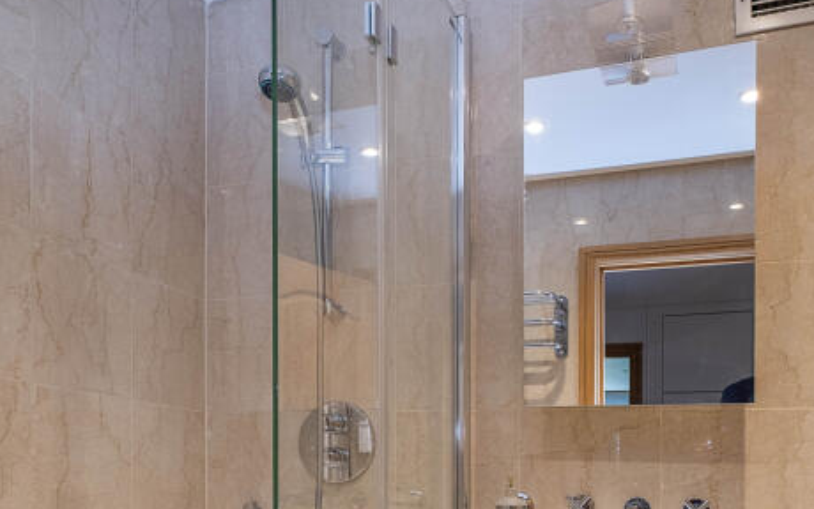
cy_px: 506
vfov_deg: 34.1
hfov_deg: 56.7
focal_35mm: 34
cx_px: 411
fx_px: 755
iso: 250
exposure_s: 1/20
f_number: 6.4
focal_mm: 10
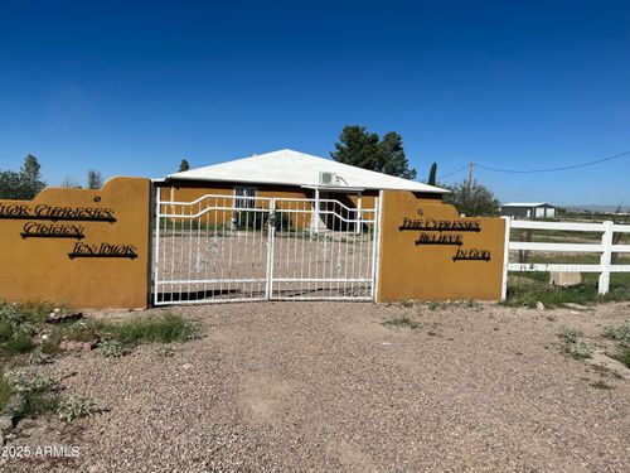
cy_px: 236
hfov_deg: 67.3
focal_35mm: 26
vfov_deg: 53.1
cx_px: 315
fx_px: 473
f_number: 1.6
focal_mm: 5.1
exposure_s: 1/7353
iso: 50
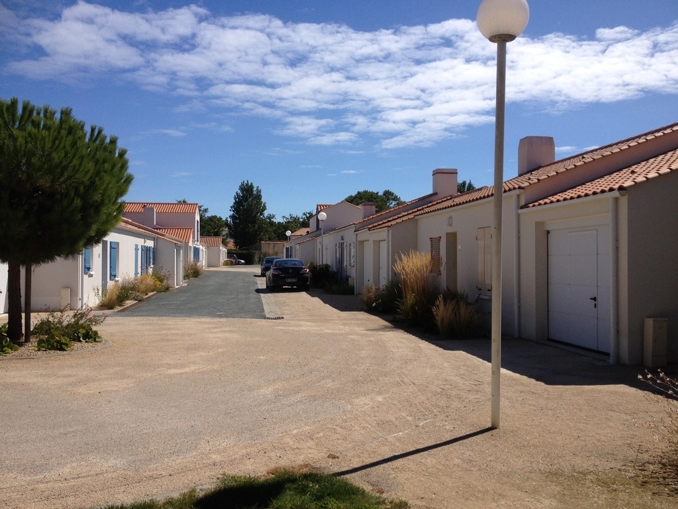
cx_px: 339
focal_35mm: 35
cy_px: 254
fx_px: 686
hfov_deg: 52.6
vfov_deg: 40.7
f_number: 2.4
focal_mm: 4.28
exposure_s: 1/3067
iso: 50
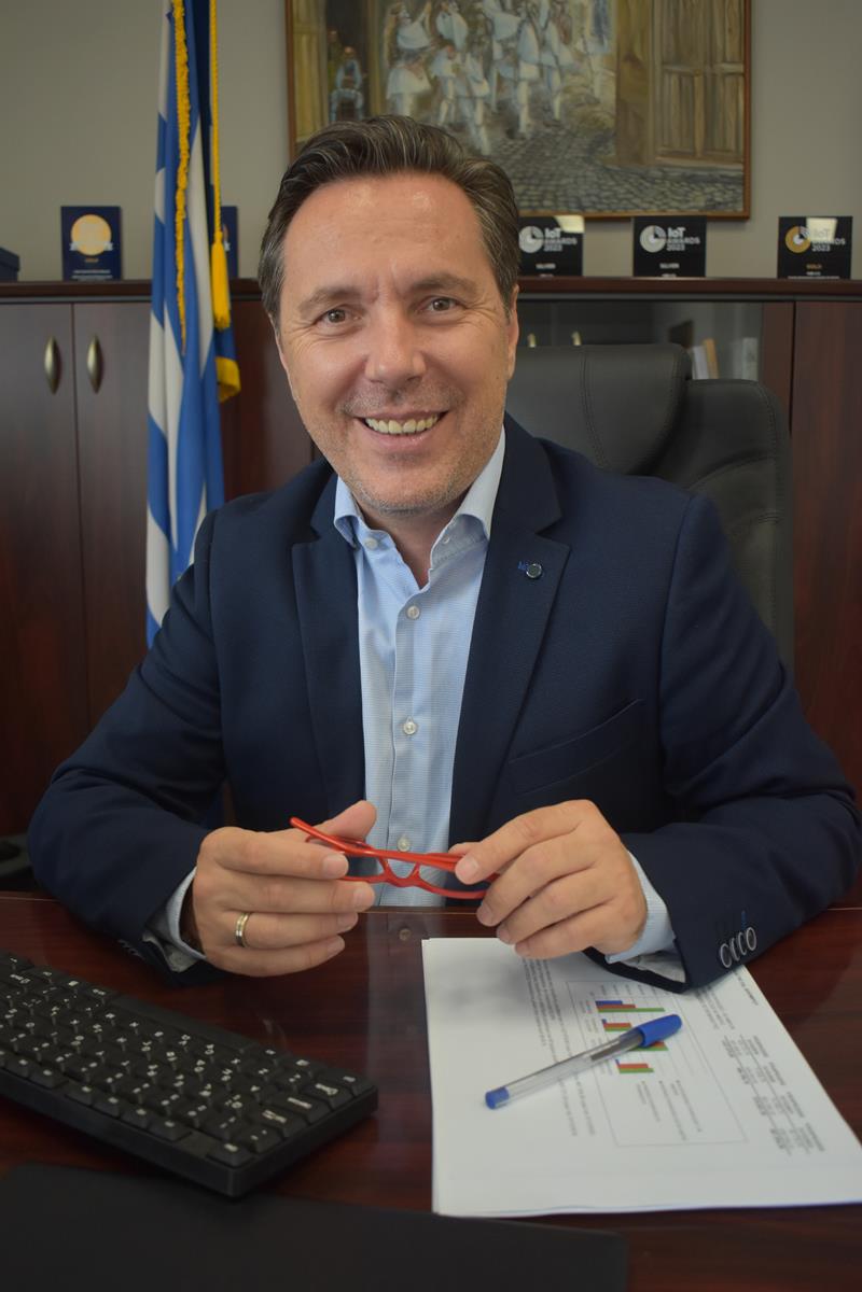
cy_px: 646
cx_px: 431
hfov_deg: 41.7
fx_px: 1131
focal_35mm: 32
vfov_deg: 59.5
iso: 1100
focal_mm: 21
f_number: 3.8
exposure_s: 1/125
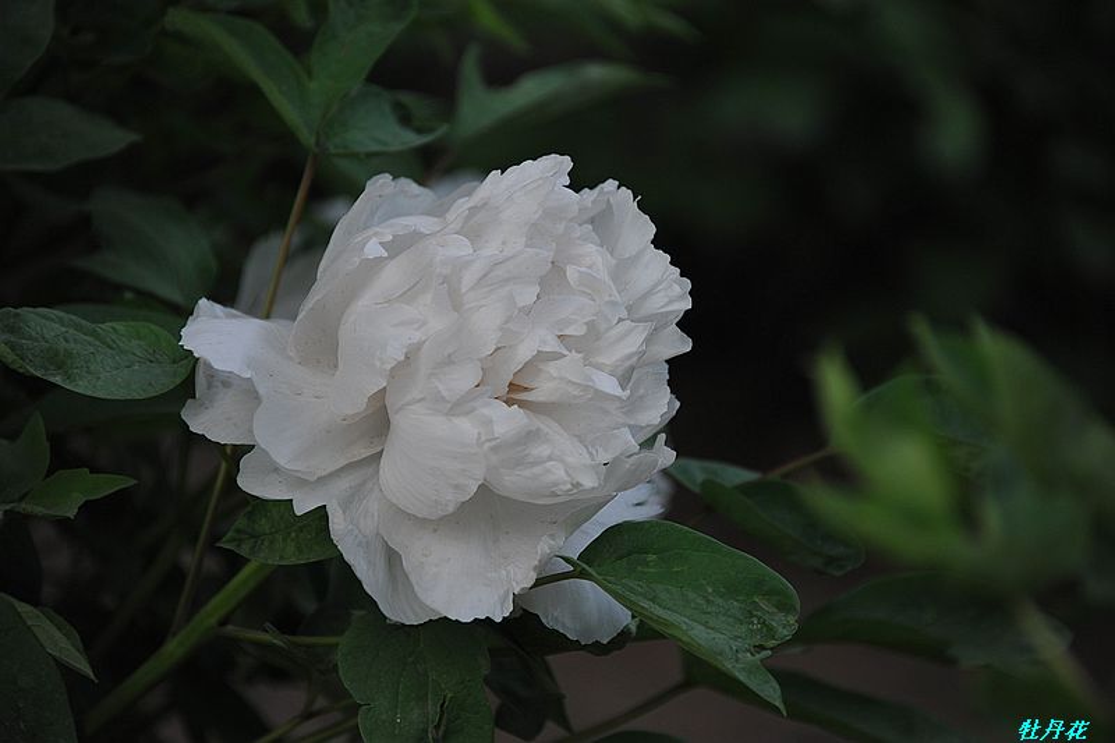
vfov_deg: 4.6
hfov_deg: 6.9
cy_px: 372
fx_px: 9289
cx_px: 558
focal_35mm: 300
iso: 800
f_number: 5.6
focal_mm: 300
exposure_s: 1/1250
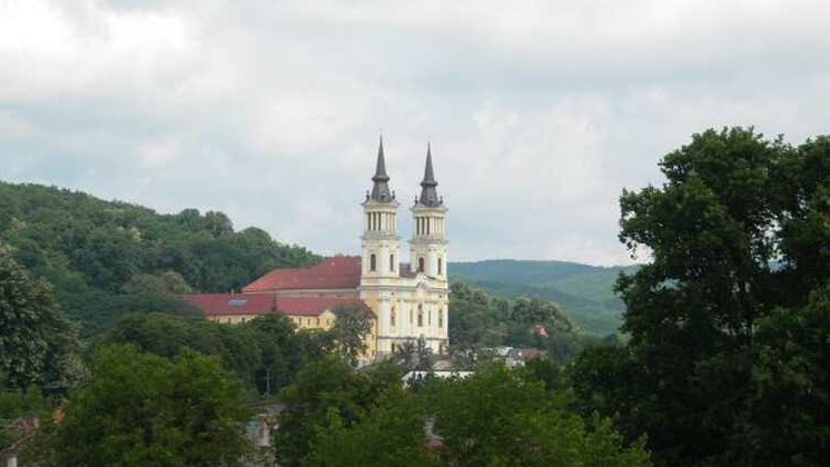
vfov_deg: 10.5
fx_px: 2531
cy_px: 250
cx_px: 414
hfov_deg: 18.6
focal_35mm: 115
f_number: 4.7
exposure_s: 1/657
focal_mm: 19
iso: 110
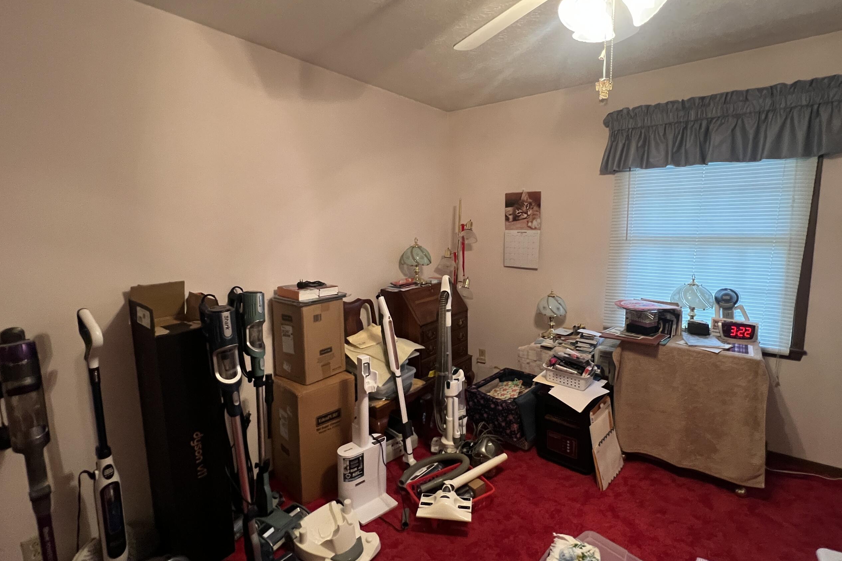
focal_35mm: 16
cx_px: 435
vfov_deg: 73.7
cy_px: 271
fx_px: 374
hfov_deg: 96.7
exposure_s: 1/60
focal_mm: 1.57
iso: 640
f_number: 1.8
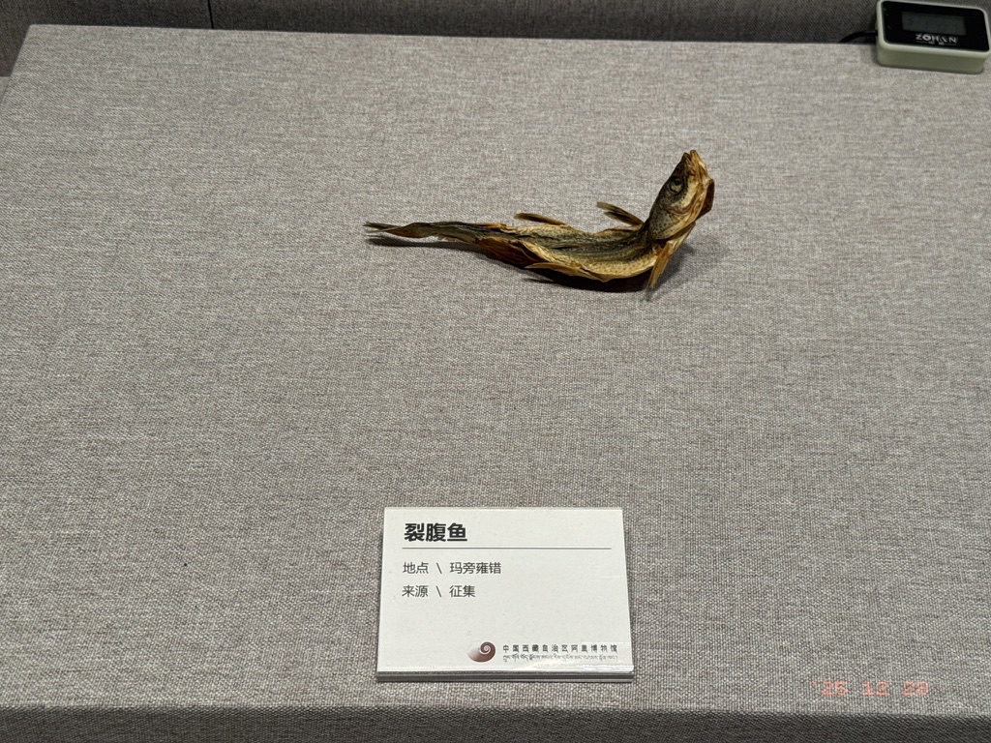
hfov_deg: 39.7
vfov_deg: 30.3
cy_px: 372
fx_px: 1374
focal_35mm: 48
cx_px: 496
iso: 80
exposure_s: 1/100
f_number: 1.78
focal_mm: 6.76
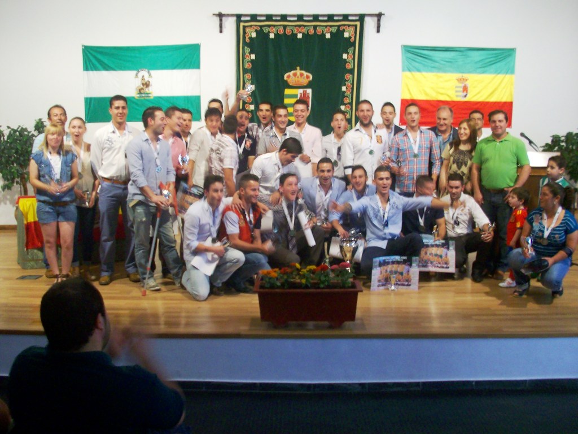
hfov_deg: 54.0
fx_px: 568
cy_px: 217
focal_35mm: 34
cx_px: 289
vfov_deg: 41.8
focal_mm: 5.7
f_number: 2.8
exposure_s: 1/8.78
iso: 160
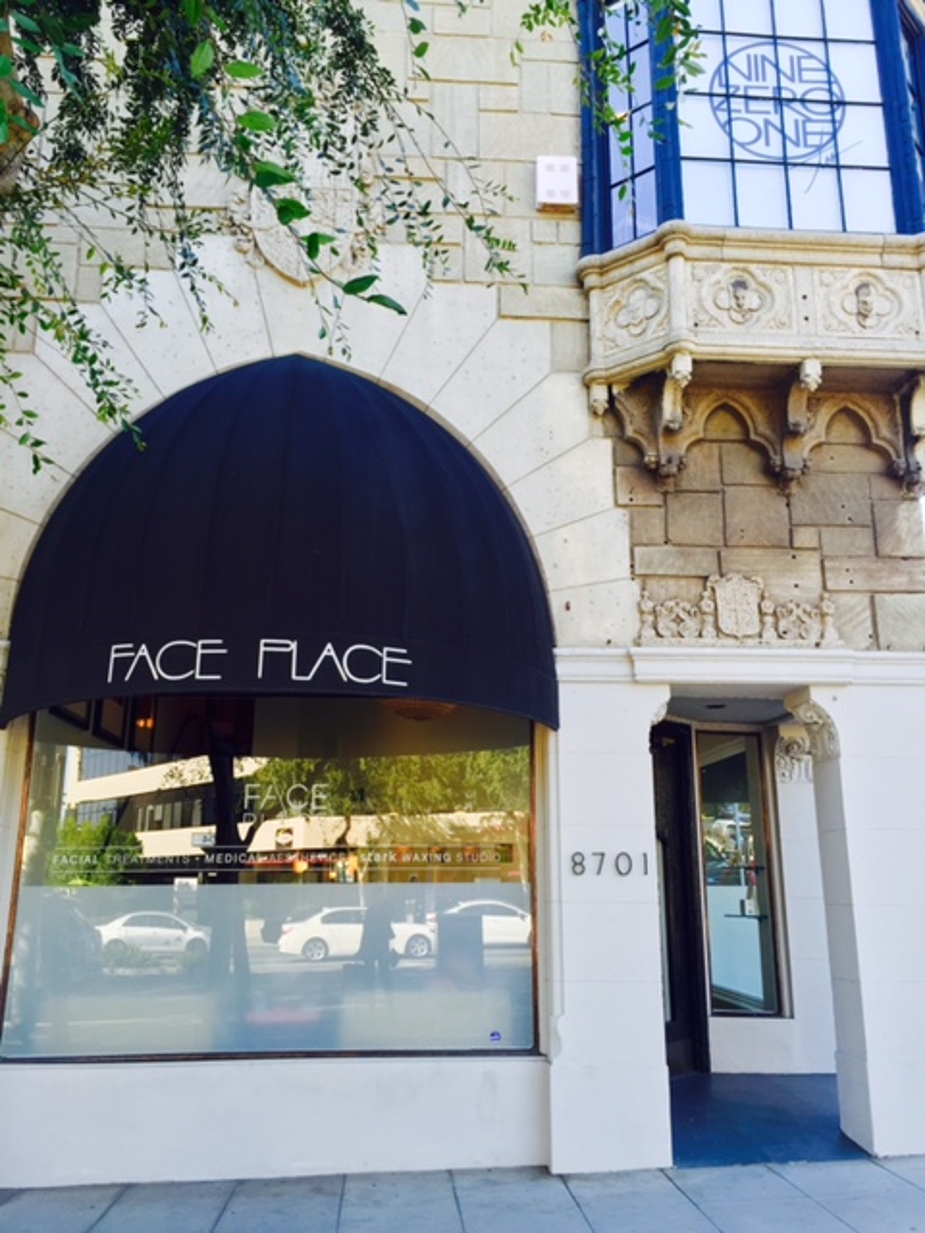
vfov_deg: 61.7
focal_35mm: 29
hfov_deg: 48.2
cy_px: 616
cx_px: 462
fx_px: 1033
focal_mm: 4.15
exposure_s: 1/120
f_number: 2.2
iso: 32
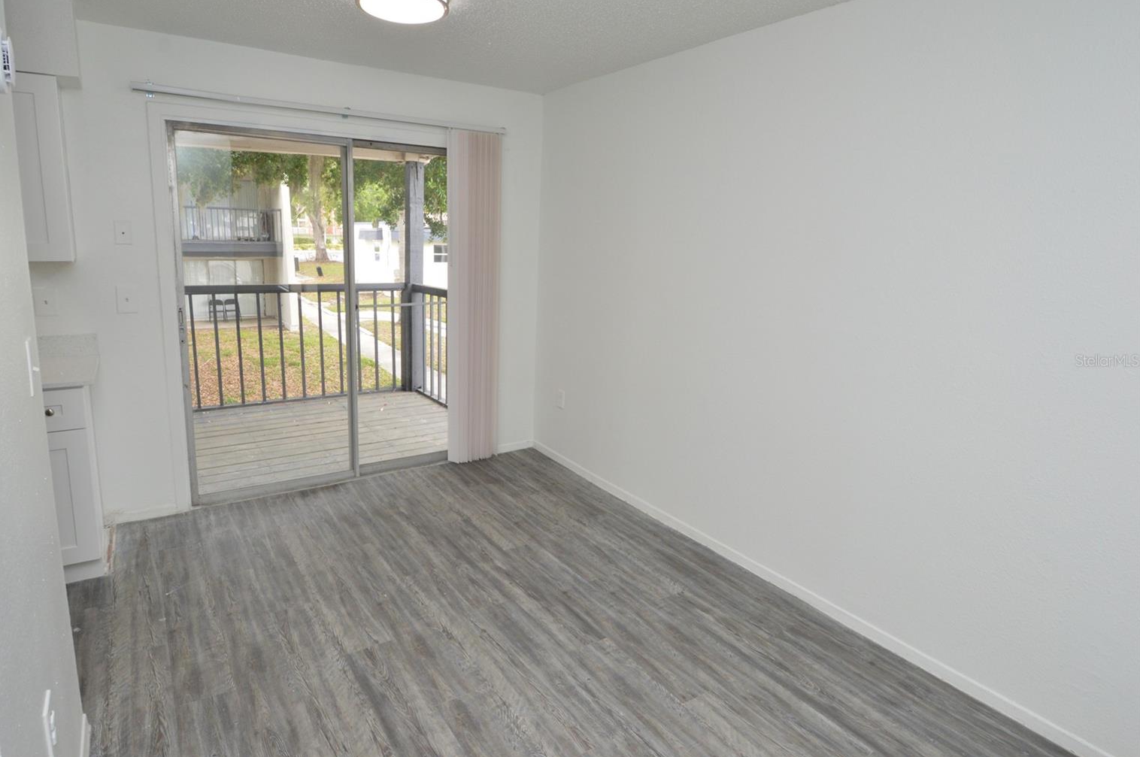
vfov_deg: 64.4
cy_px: 360
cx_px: 541
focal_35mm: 19
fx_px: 601
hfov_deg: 86.9
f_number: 10
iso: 800
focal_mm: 12
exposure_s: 1/80
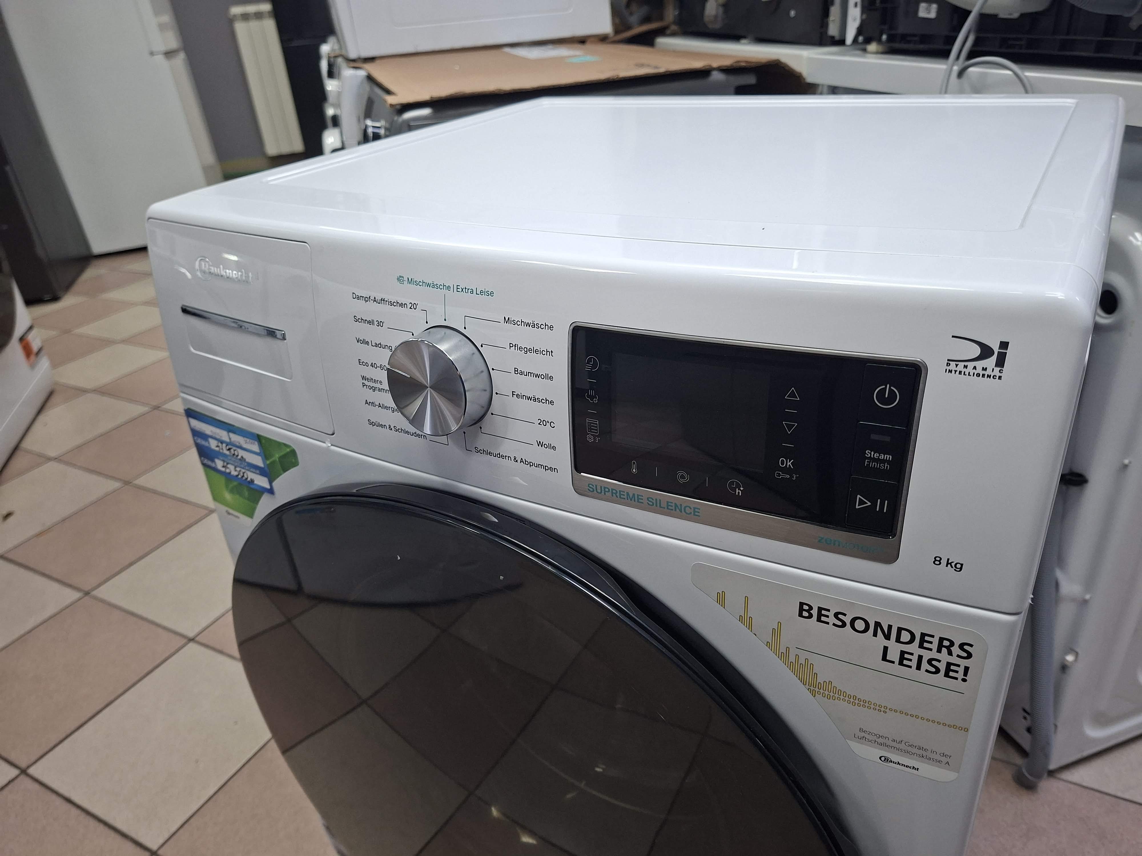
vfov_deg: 58.9
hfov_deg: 73.9
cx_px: 571
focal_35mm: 23
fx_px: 759
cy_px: 428
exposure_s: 1/100
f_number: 1.8
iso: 250
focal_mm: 5.54
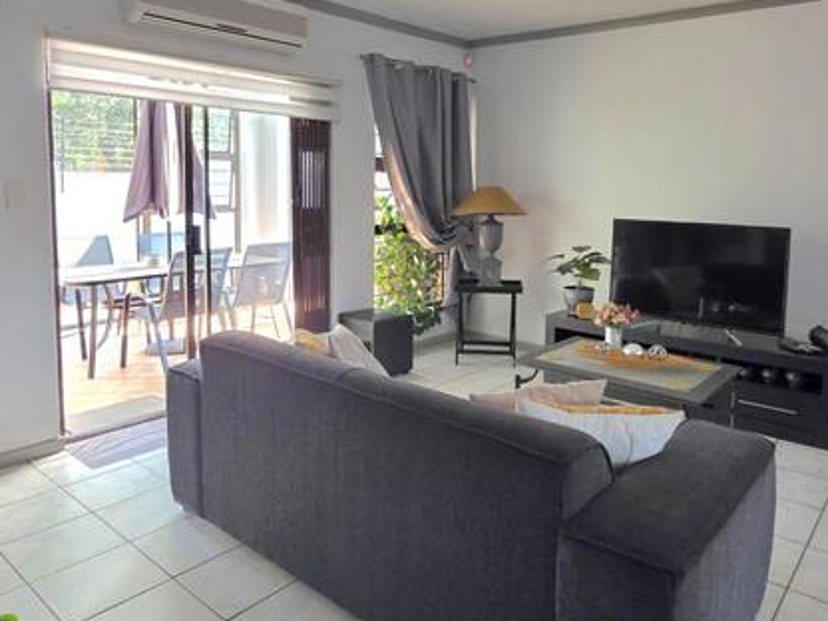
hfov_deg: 69.1
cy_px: 237
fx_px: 598
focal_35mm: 25
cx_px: 472
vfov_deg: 54.3
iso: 640
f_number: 1.9
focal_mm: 2.2
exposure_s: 1/204
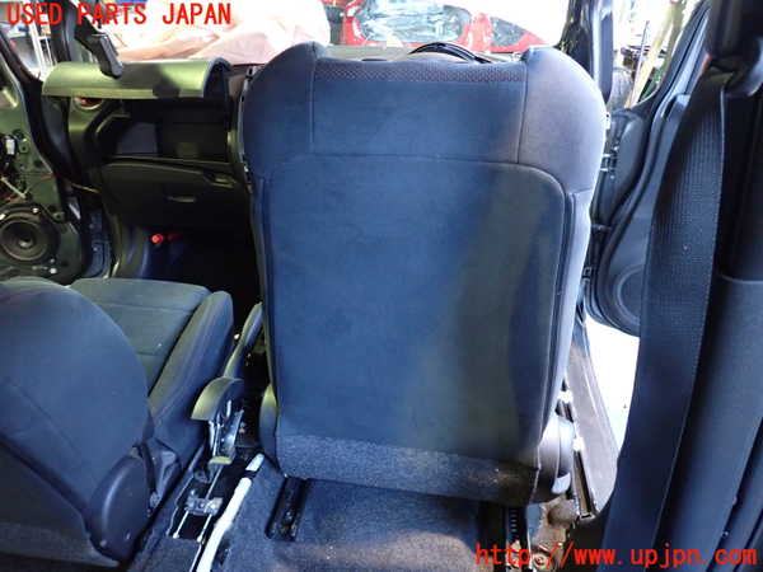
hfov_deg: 69.4
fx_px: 551
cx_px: 382
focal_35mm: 25
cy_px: 286
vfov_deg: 54.9
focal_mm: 4.5
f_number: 2
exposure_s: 1/25
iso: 800
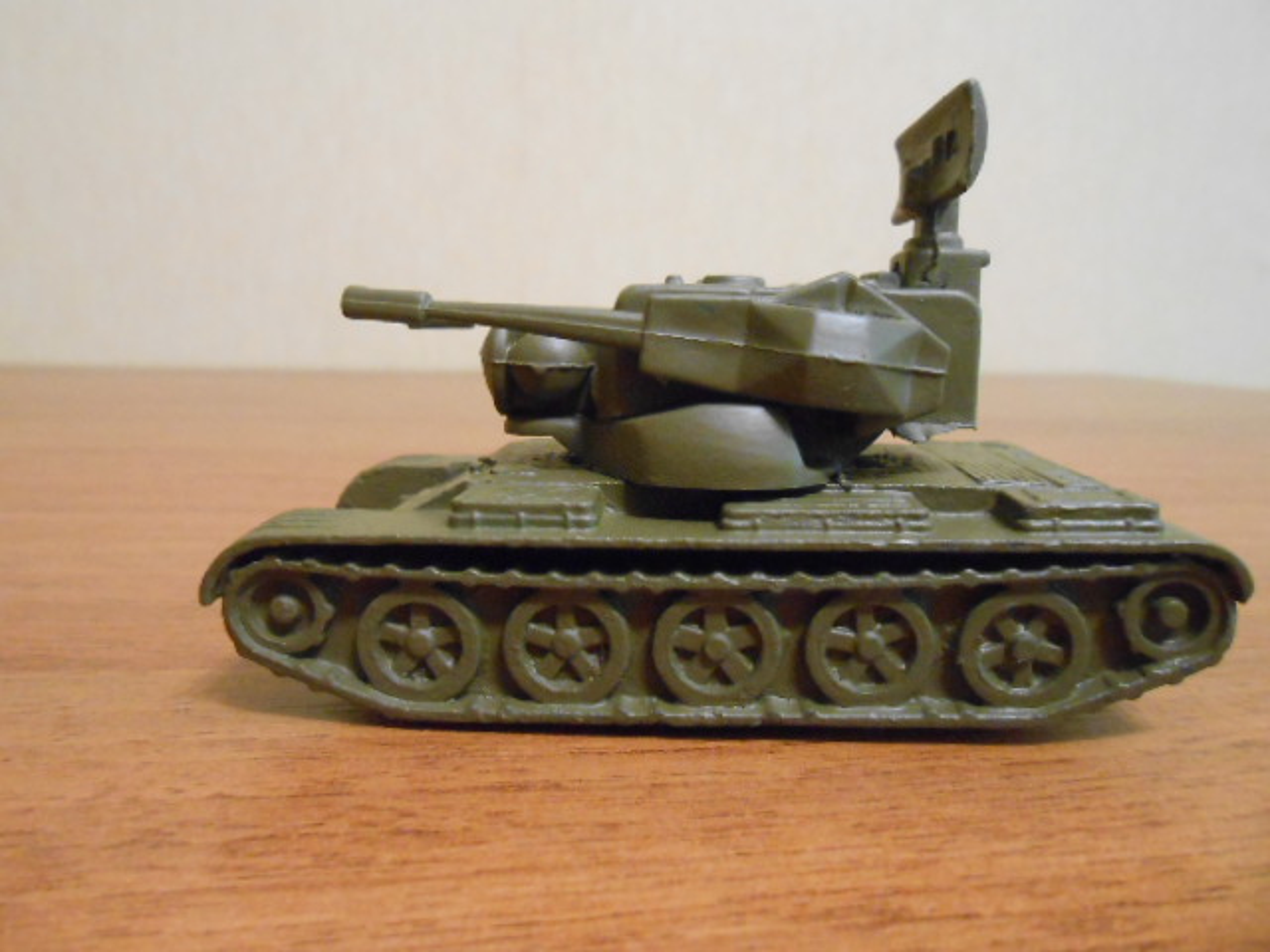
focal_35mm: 26
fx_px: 954
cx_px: 635
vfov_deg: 53.1
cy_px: 476
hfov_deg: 67.3
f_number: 3.5
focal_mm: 4.6
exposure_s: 1/8
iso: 800
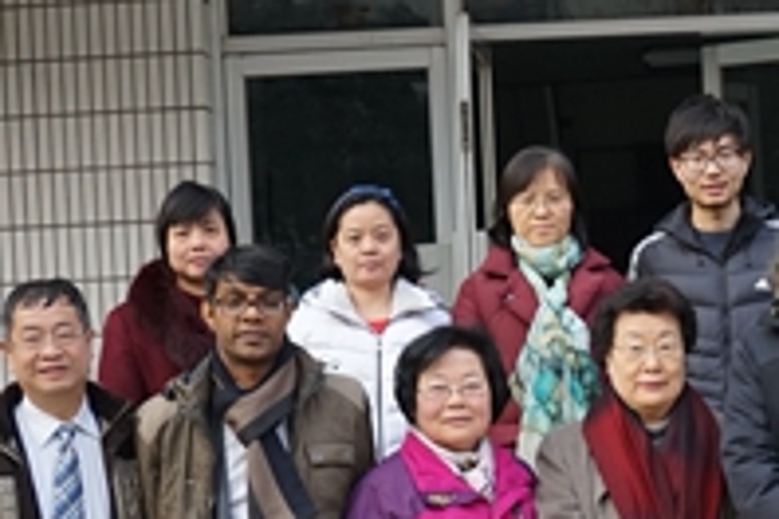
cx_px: 708
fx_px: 2034
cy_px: 444
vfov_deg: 14.4
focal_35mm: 94
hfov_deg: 21.2
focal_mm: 21
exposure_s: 1/160
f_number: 4
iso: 250
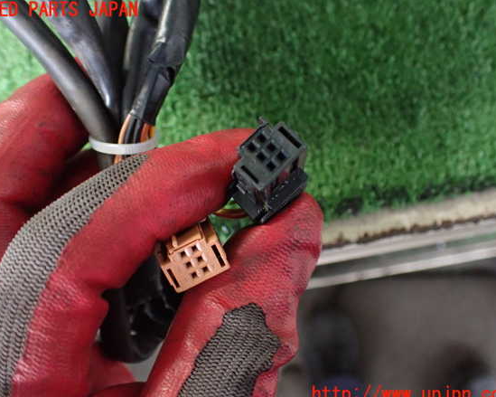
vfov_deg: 45.8
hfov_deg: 55.7
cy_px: 203
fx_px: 470
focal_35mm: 32
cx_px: 245
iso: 1000
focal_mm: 5.4
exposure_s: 1/30
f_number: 2.3
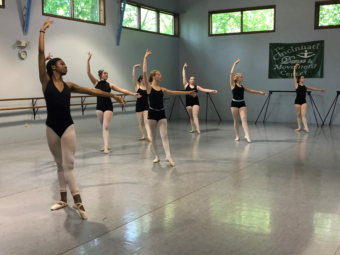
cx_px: 170
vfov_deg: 49.7
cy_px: 128
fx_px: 275
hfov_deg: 63.5
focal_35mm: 28
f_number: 1.8
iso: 40
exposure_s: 1/30
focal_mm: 3.99
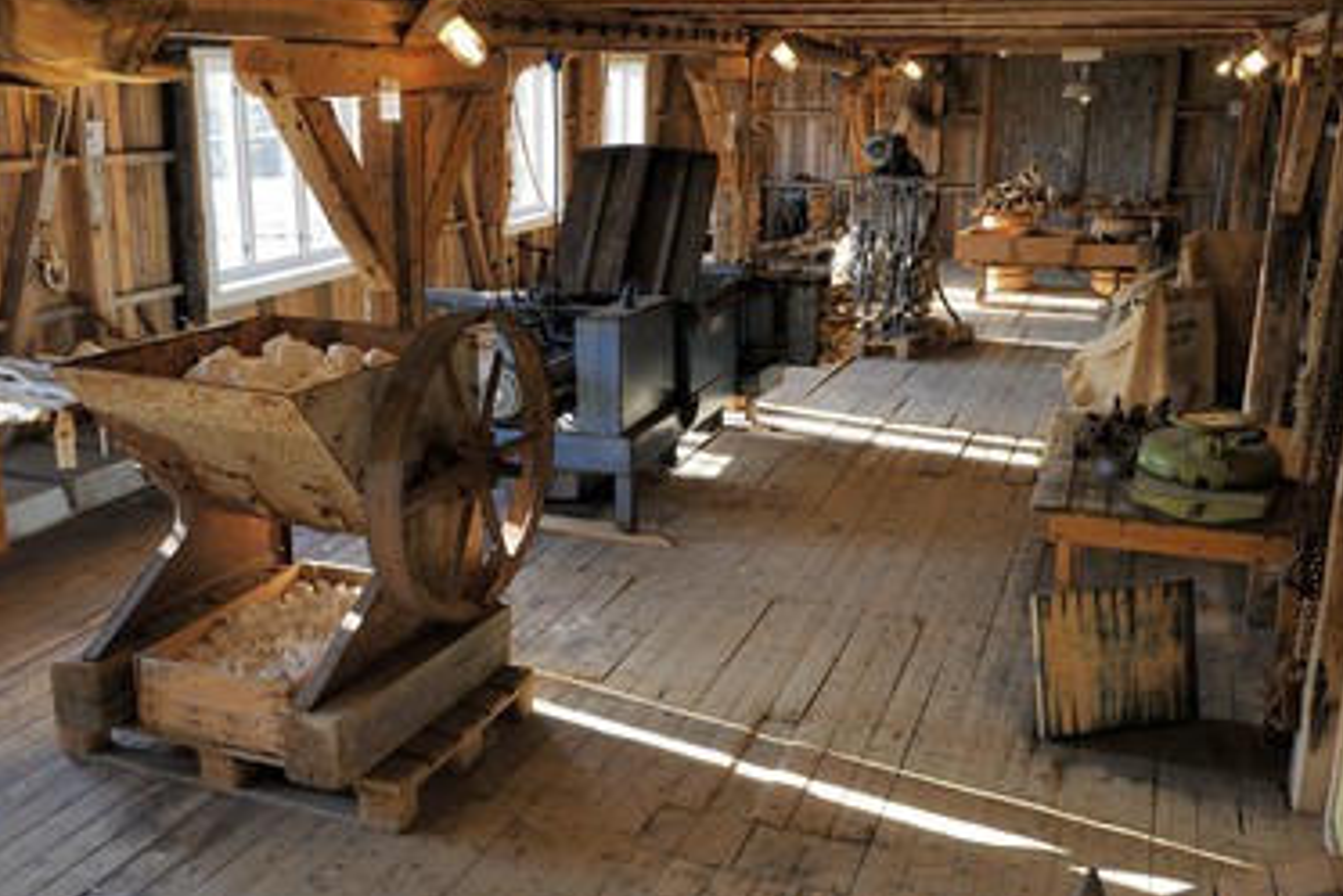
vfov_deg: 36.9
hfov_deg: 53.1
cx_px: 666
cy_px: 417
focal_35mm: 36
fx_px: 1343
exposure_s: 1/5
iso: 200
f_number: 10
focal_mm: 32
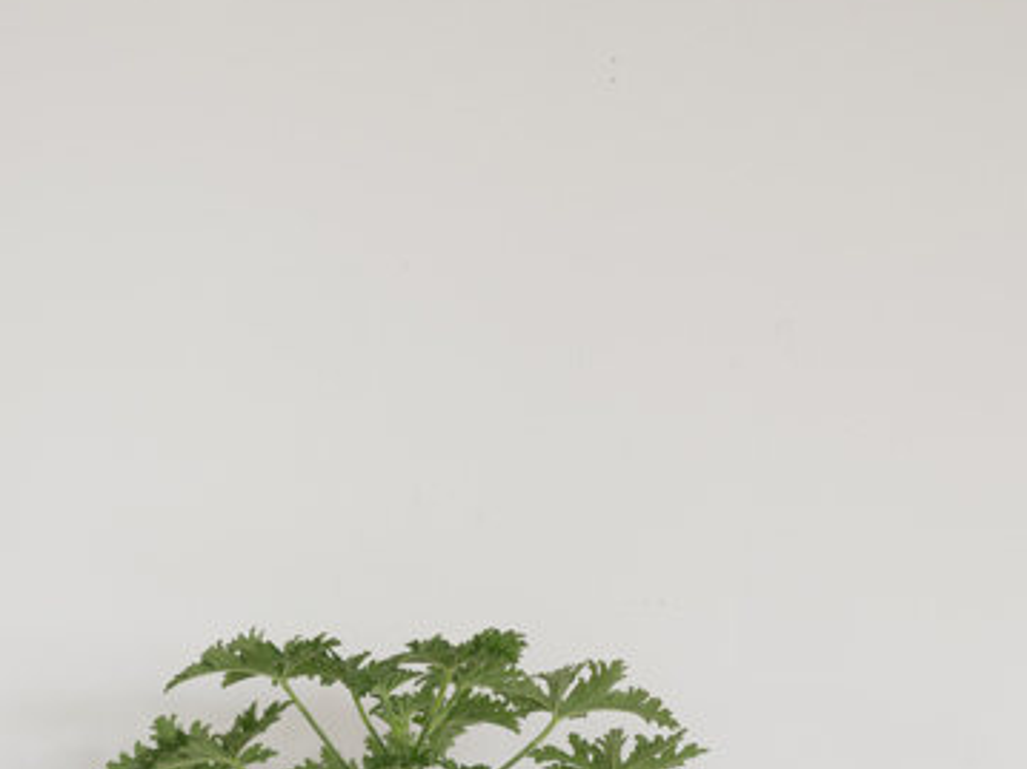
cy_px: 1009
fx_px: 8097
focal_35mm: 273
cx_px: 112
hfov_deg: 7.2
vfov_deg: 5.4
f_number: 1.8
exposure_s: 1/100
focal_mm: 85
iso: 160
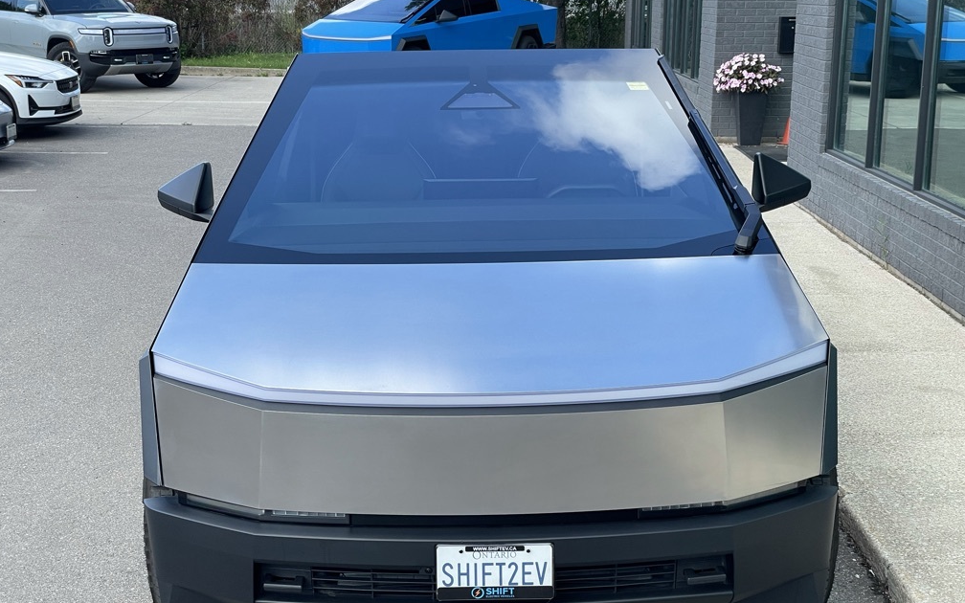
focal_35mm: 56
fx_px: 1473
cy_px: 344
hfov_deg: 36.3
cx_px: 481
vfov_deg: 23.1
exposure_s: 1/448
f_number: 2
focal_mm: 6
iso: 25
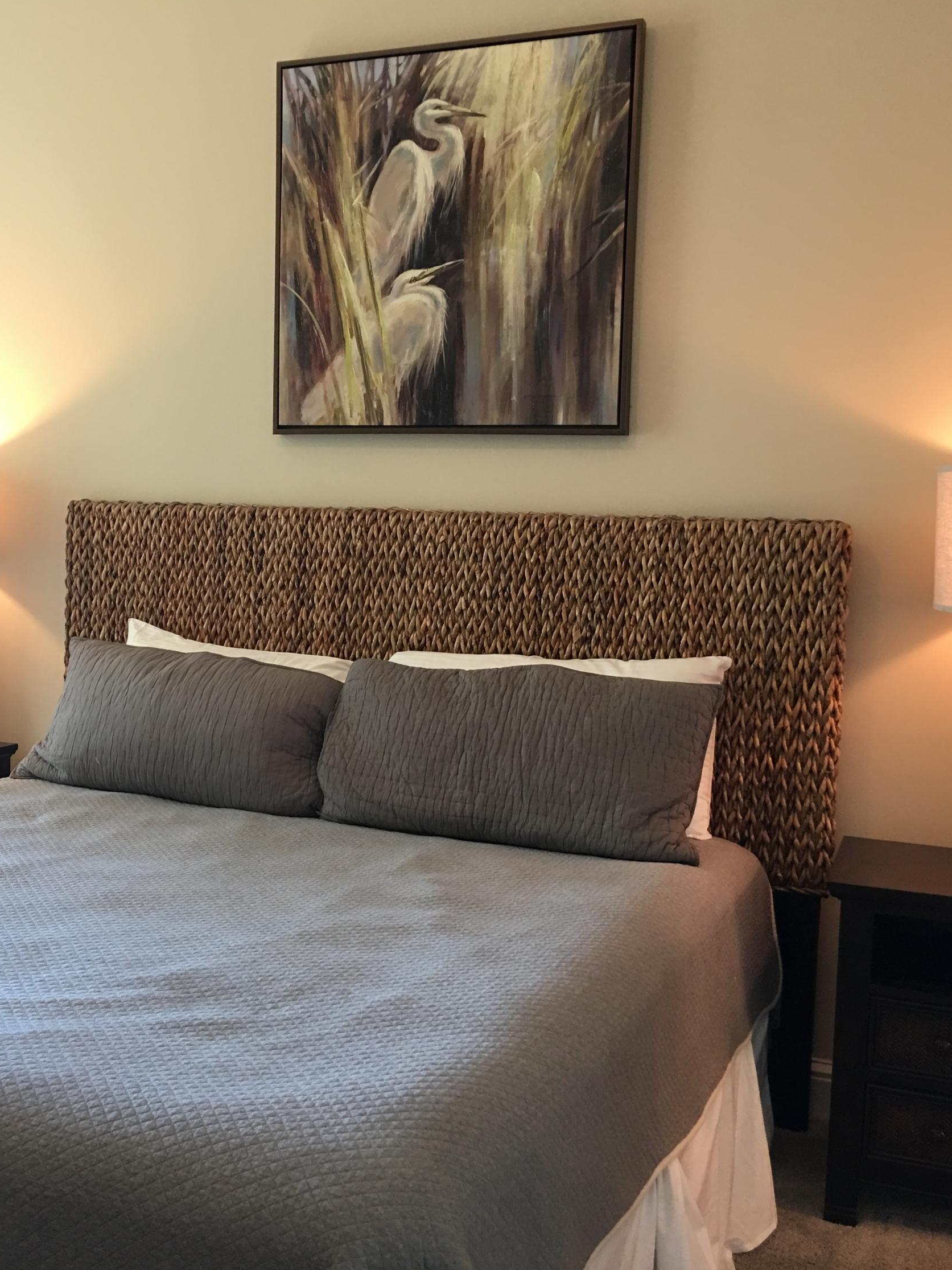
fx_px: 1430
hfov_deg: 36.6
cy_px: 633
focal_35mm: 39
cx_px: 346
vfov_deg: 47.9
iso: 50
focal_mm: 4.15
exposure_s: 1/15
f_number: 2.2
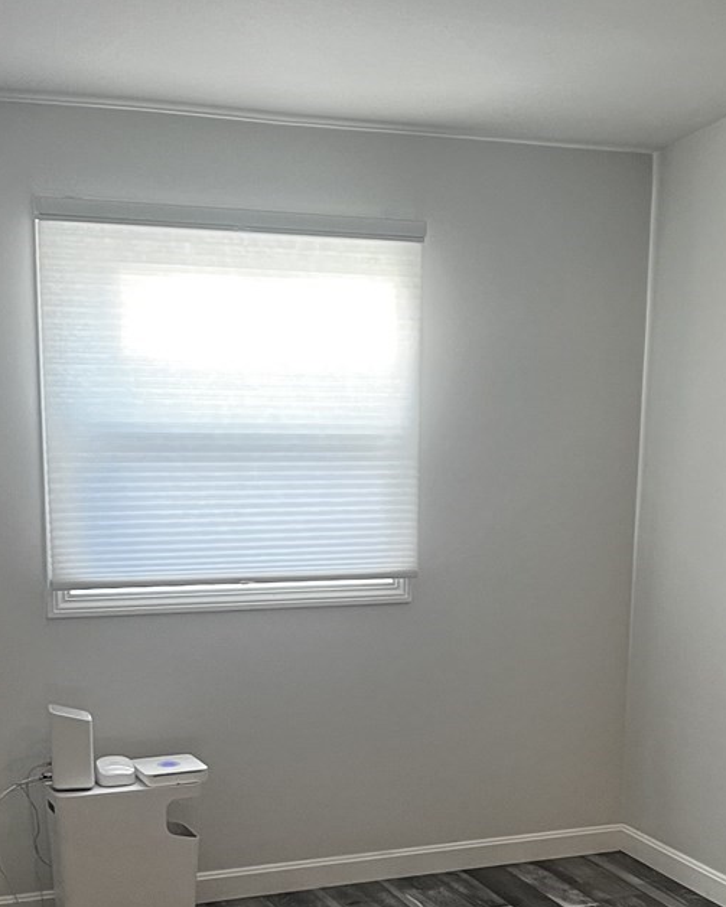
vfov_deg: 29.6
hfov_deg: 24.5
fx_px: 1666
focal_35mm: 62
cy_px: 753
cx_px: 492
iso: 125
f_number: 1.5
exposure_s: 1/60
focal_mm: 5.7
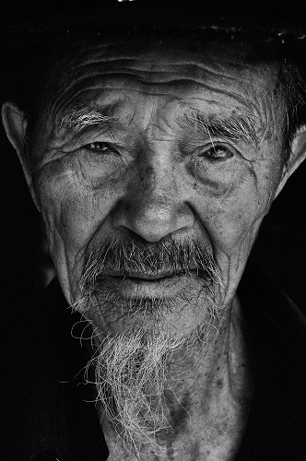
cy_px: 230
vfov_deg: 28.9
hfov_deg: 19.4
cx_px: 153
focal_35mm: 70
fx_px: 895
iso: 400
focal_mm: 70
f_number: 11
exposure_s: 1/50
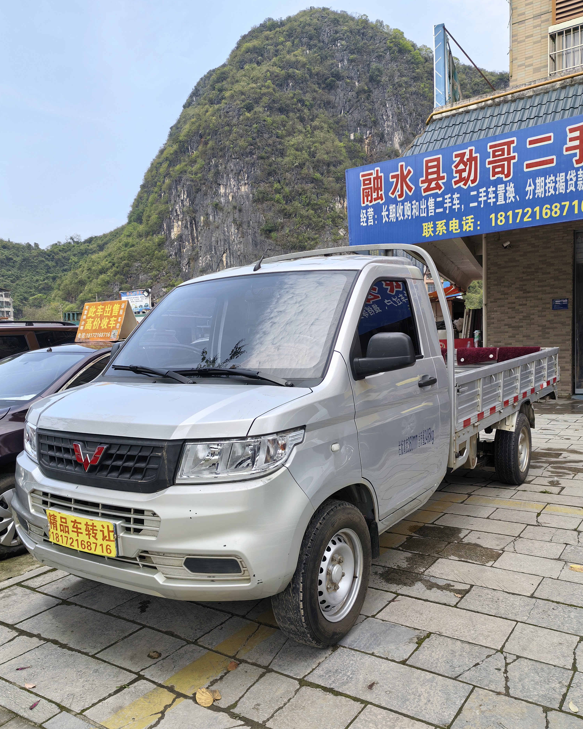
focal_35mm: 29
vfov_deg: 60.3
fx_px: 625
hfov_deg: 50.0
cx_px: 291
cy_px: 399
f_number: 1.9
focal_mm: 5.52
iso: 50
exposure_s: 1/1664
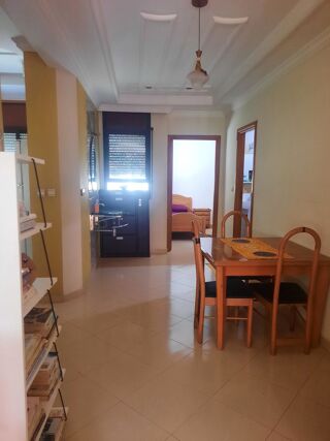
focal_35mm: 25
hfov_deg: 54.9
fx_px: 318
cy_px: 220
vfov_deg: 69.4
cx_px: 165
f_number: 2
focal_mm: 4.6
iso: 500
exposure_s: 1/25
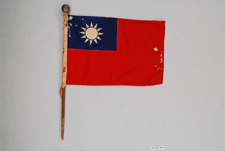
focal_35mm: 60
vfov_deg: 22.7
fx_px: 375
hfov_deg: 33.4
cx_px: 112
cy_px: 76
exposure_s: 1/40
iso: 320
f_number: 4.5
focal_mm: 40
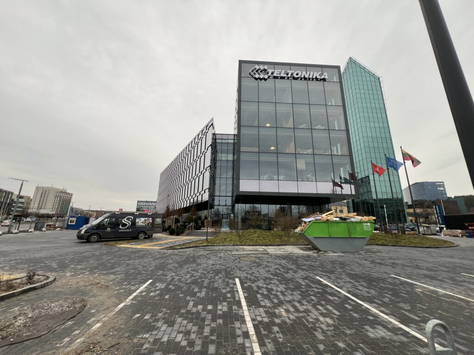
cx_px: 237
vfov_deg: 89.9
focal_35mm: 13
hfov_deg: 106.2
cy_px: 178
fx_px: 178
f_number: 1.8
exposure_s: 1/99
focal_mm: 1.57
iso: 32
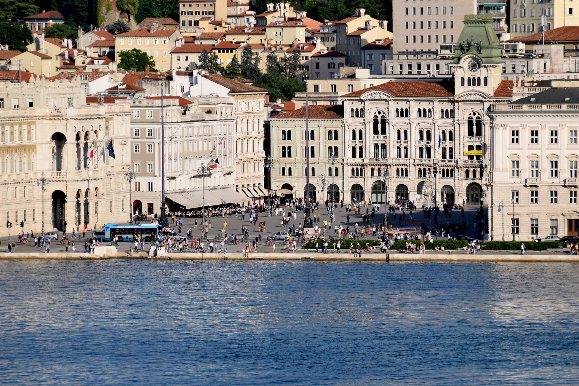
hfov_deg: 7.2
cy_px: 178
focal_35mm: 286
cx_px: 305
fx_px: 4593
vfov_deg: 4.8
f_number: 7.1
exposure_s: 1/800
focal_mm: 155
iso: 200
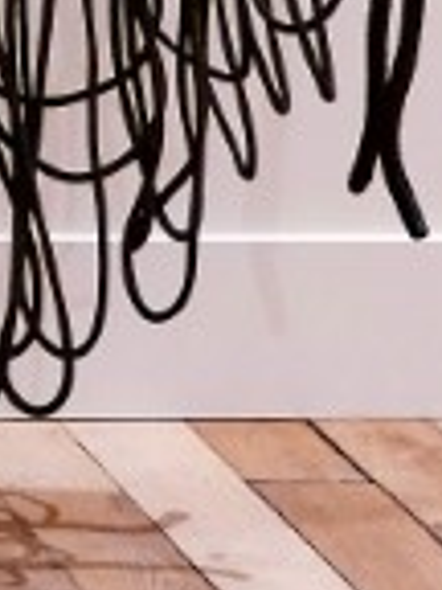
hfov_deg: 3.8
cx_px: -1878
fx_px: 5908
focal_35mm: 347
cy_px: -1418
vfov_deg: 5.3
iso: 200
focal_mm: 32
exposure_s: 1.6
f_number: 16
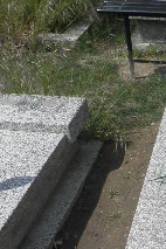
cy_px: 255
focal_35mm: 75
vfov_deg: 25.5
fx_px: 519
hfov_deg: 16.0
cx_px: 277
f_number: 8.3
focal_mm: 4.3
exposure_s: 1/250
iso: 64
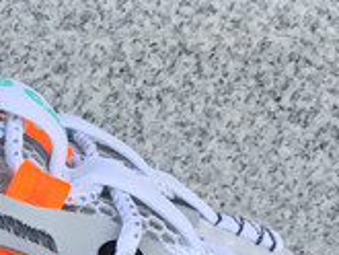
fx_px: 1656
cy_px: 546
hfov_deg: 11.4
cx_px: -72
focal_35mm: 169
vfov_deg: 8.3
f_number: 2.4
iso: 25
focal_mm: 3.3
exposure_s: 1/196
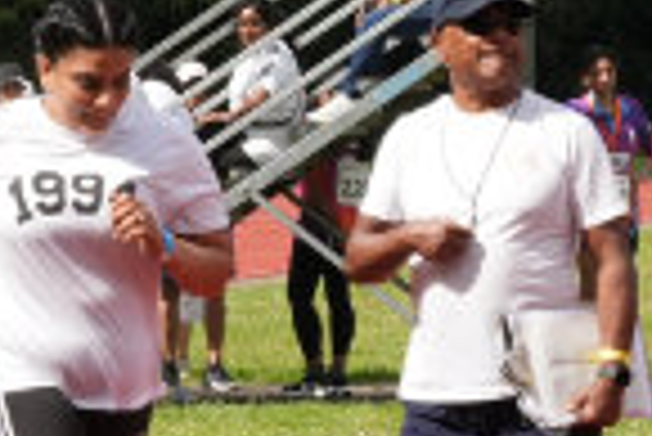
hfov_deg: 4.7
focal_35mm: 435
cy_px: 227
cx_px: -315
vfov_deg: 3.2
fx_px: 7892
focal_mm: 61.9
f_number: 14
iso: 250
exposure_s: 1/200
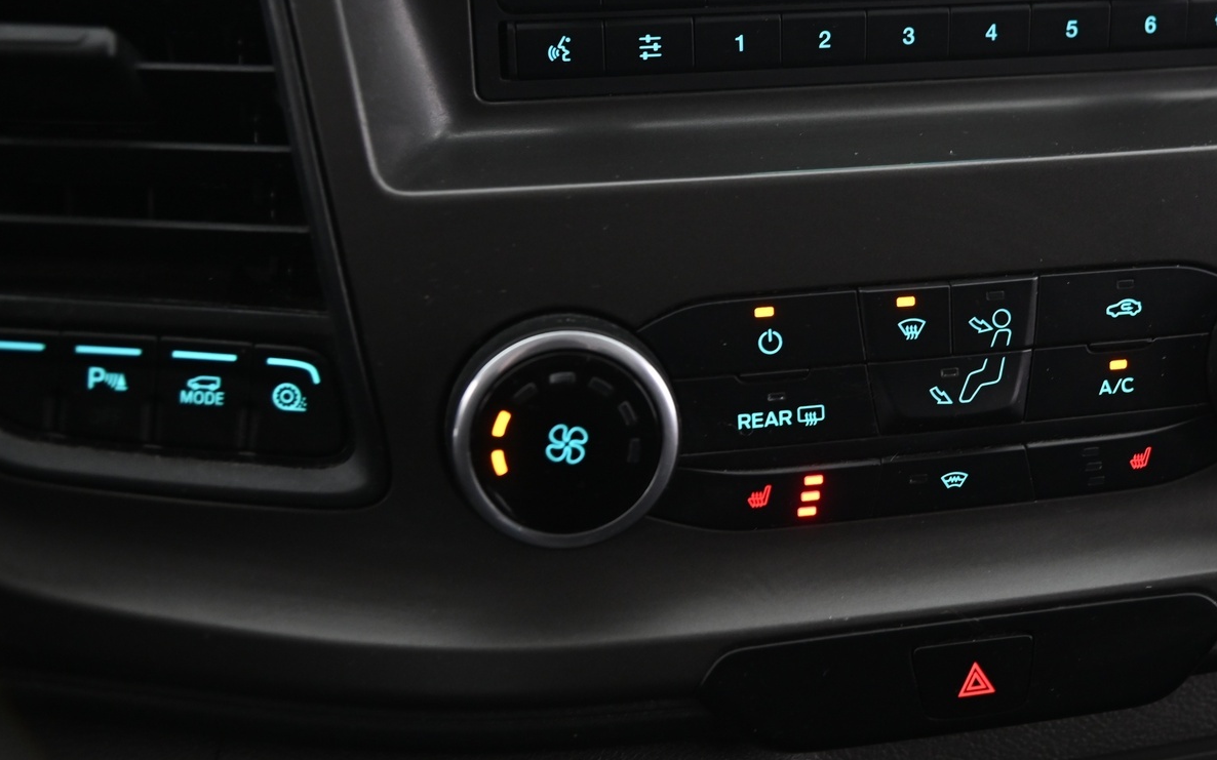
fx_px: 1758
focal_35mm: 53
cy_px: 215
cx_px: 828
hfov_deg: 37.7
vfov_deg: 24.2
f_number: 4
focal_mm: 38
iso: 2000
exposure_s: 1/13
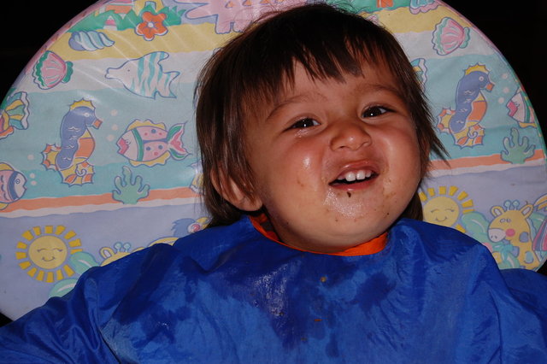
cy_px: 182
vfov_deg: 16.5
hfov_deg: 24.6
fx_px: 1253
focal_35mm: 82
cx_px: 274
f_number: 5.6
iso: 200
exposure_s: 1/125
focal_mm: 55
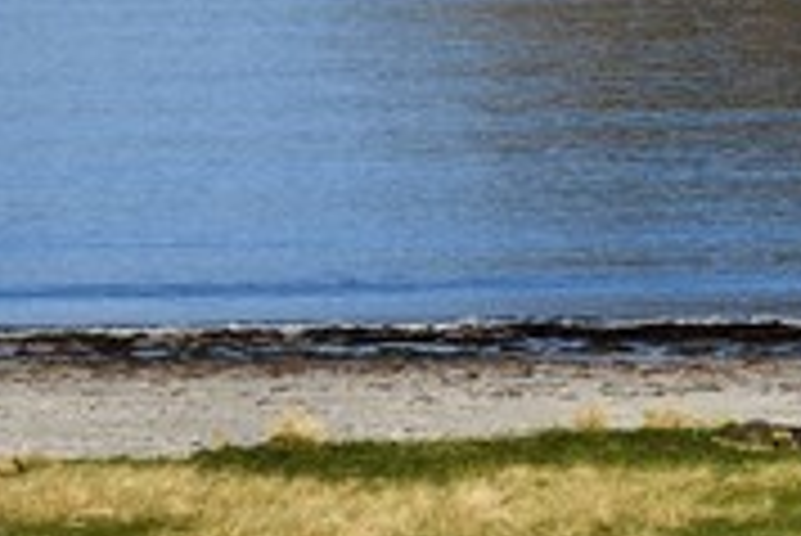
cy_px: -59
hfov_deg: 5.6
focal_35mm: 365
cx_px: 292
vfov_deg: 3.8
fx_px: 8128
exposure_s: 1/250
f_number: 16
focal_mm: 155
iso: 200
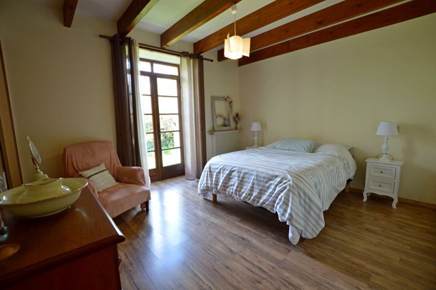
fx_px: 181
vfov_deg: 77.2
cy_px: 145
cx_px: 218
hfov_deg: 100.5
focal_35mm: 15
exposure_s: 1/60
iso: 400
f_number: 3.5
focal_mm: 10
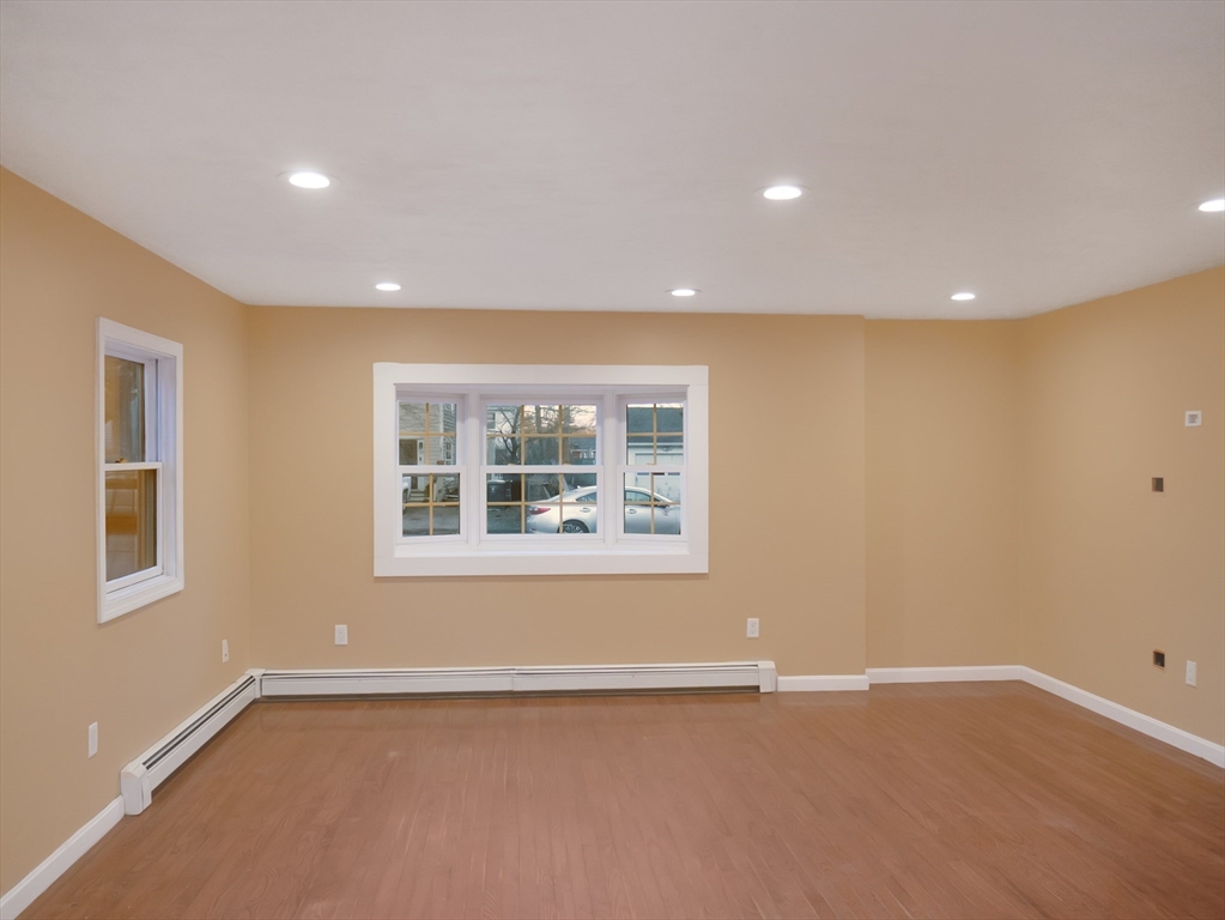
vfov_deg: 49.8
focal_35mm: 28
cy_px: 460
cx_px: 612
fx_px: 991
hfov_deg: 63.4
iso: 1250
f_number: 3.5
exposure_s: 1/125
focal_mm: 14
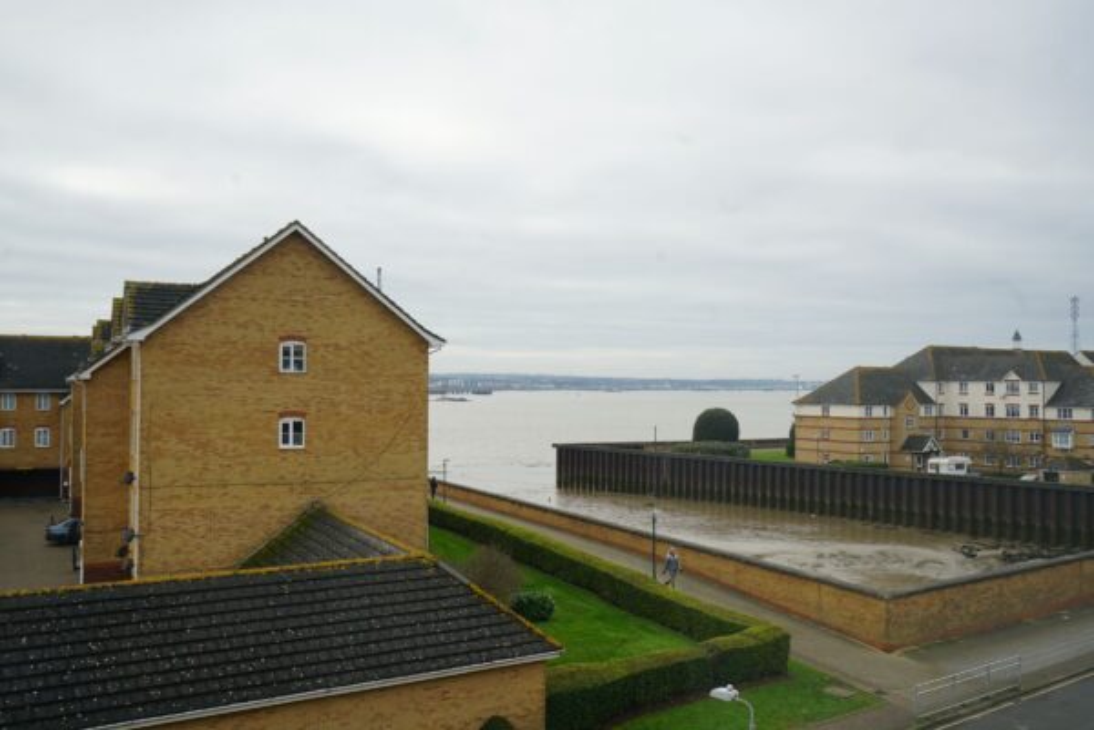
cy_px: 365
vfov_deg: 37.9
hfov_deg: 54.4
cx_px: 547
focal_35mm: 35
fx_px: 1064
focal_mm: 35
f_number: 8
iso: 100
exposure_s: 1/80
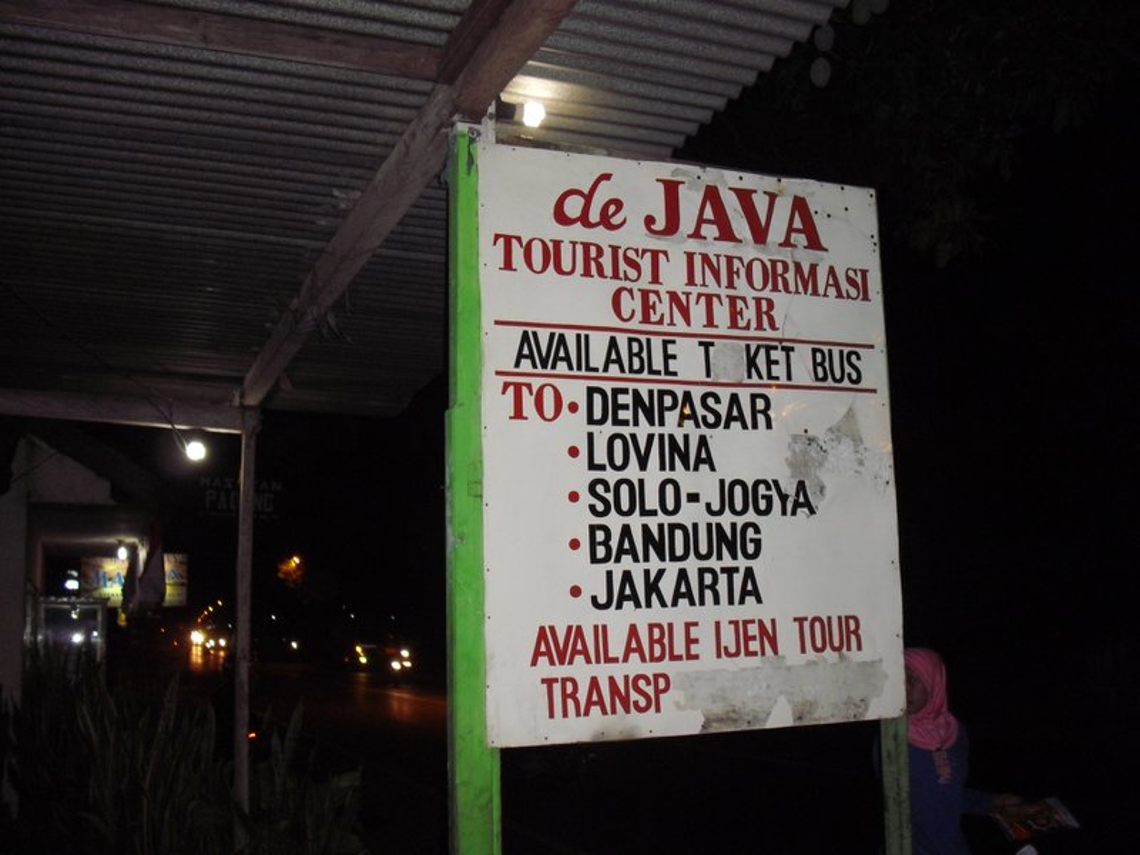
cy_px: 428
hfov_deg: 49.0
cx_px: 570
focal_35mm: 38
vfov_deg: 37.7
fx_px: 1251
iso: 200
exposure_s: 1/60
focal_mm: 6.2
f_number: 2.8
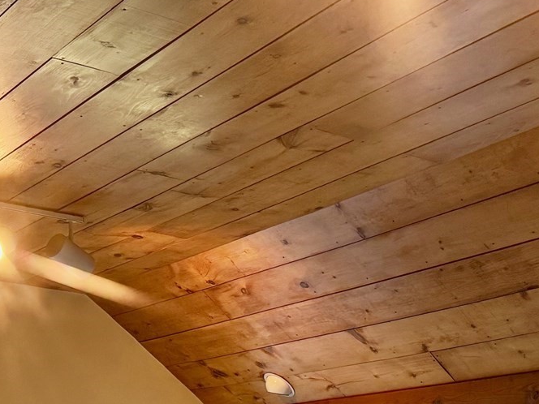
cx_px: 334
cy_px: 548
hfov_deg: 26.3
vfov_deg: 18.3
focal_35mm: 74
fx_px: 1152
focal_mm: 6.76
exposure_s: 1/60
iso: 200
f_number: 1.78
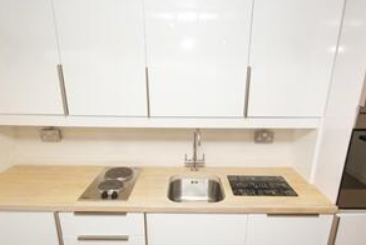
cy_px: 151
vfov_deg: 54.8
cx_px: 186
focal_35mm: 23
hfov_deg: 76.0
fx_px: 234
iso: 400
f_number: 5.6
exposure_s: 1/60
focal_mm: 10
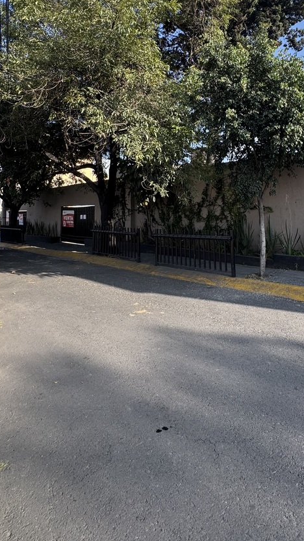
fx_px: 315
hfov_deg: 51.3
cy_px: 170
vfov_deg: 77.9
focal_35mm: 22
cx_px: 173
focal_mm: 2.22
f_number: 2.2
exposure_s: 1/313
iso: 40
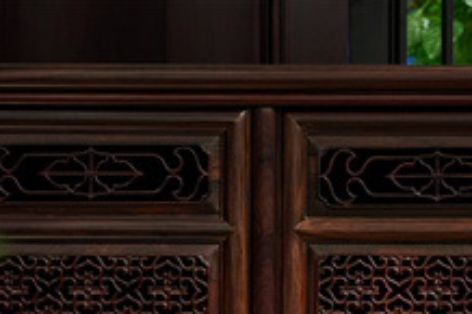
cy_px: 431
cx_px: 260
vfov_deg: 4.1
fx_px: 4336
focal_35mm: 331
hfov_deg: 6.2
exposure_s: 1/8
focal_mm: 120
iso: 100
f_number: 4.5
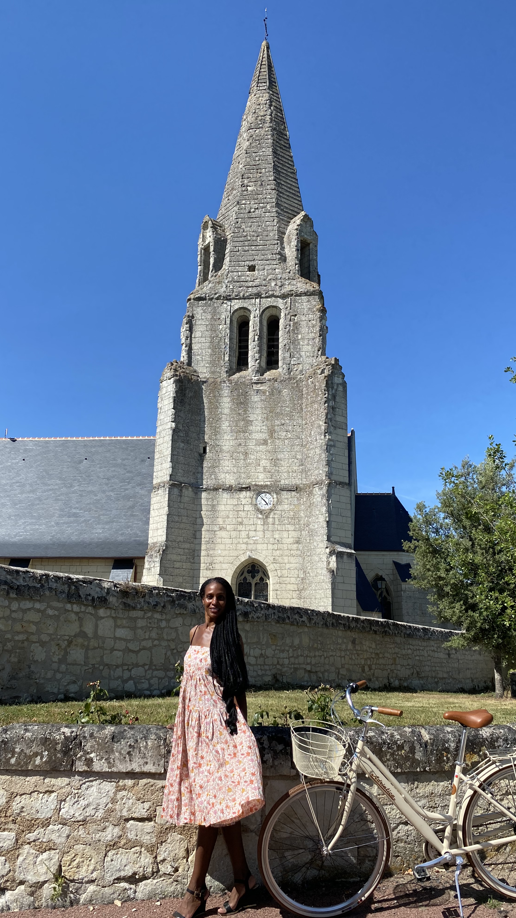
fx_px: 705
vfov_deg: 66.1
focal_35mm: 29
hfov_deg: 40.2
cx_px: 251
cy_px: 455
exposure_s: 1/2463
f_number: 1.8
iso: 32
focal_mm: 4.25
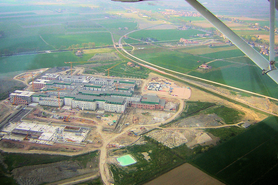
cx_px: 139
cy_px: 95
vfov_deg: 35.0
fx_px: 293
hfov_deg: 50.7
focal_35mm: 38
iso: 50
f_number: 2.6
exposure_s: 1/313
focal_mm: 4.7
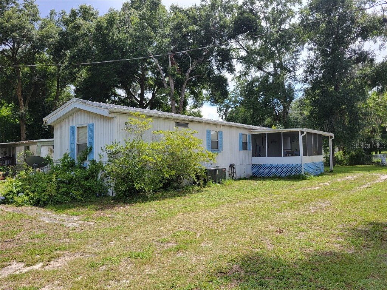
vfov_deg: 53.1
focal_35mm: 26
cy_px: 145
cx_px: 194
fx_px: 291
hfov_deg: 67.3
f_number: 1.8
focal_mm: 5.4
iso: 40
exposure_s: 1/1024
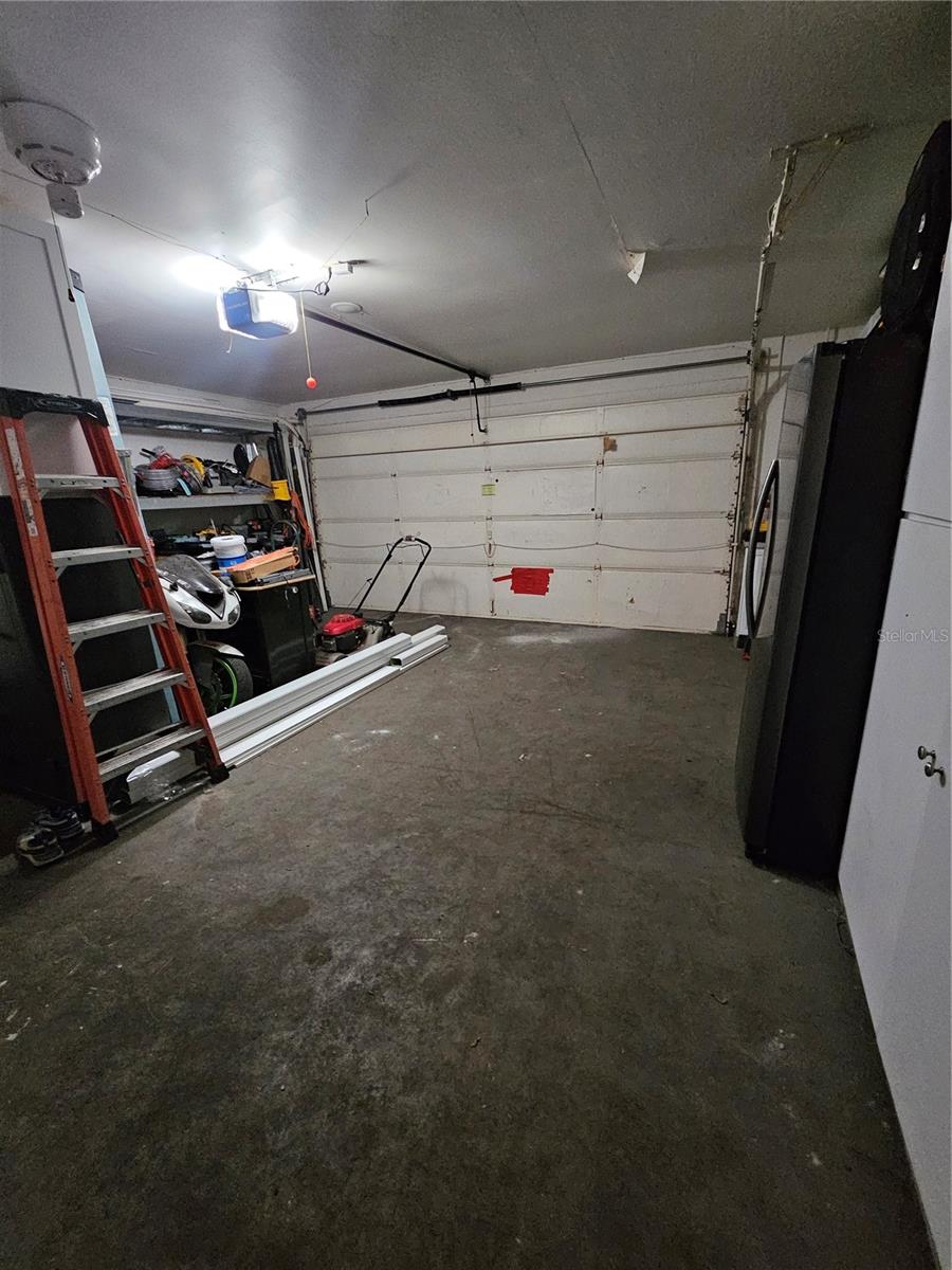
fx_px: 477
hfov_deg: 89.9
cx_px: 476
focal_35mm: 13
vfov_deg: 106.2
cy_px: 635
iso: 1000
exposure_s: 1/24
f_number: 2.2
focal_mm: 2.2
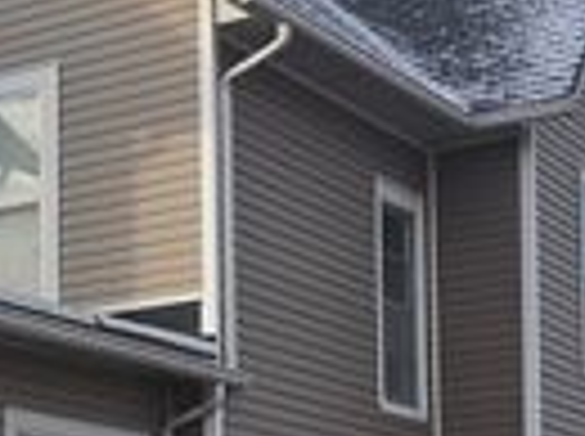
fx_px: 1990
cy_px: 591
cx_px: -320
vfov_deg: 12.1
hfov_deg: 15.3
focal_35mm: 118
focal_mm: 6.3
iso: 12
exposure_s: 1/199
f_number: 1.7
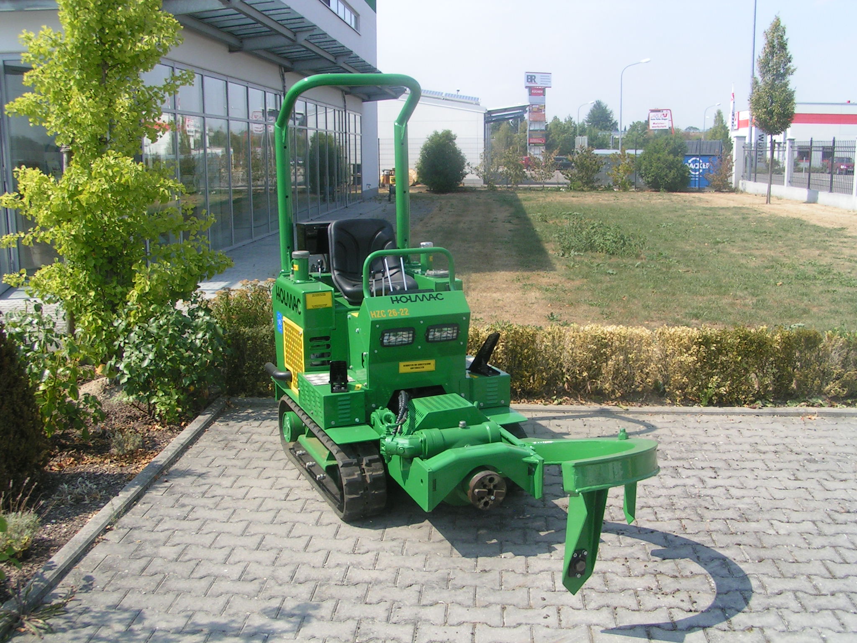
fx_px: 941
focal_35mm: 38
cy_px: 322
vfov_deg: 37.7
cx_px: 428
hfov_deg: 49.0
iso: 50
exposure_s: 1/200
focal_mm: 5.8
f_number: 5.6
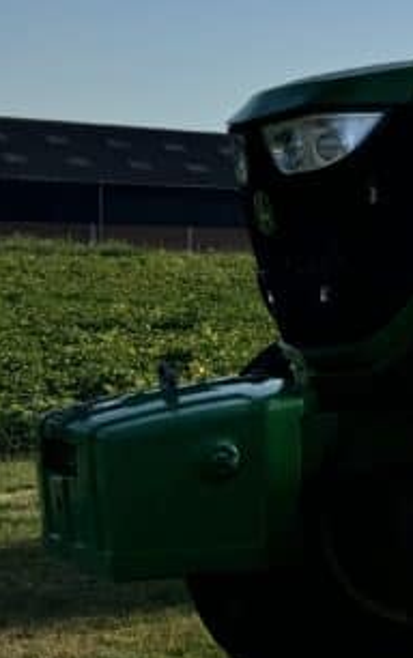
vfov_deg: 24.3
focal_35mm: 85
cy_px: 342
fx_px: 1526
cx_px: 1026
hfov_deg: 12.0
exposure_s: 1/7937
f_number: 1.78
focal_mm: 6.76
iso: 80
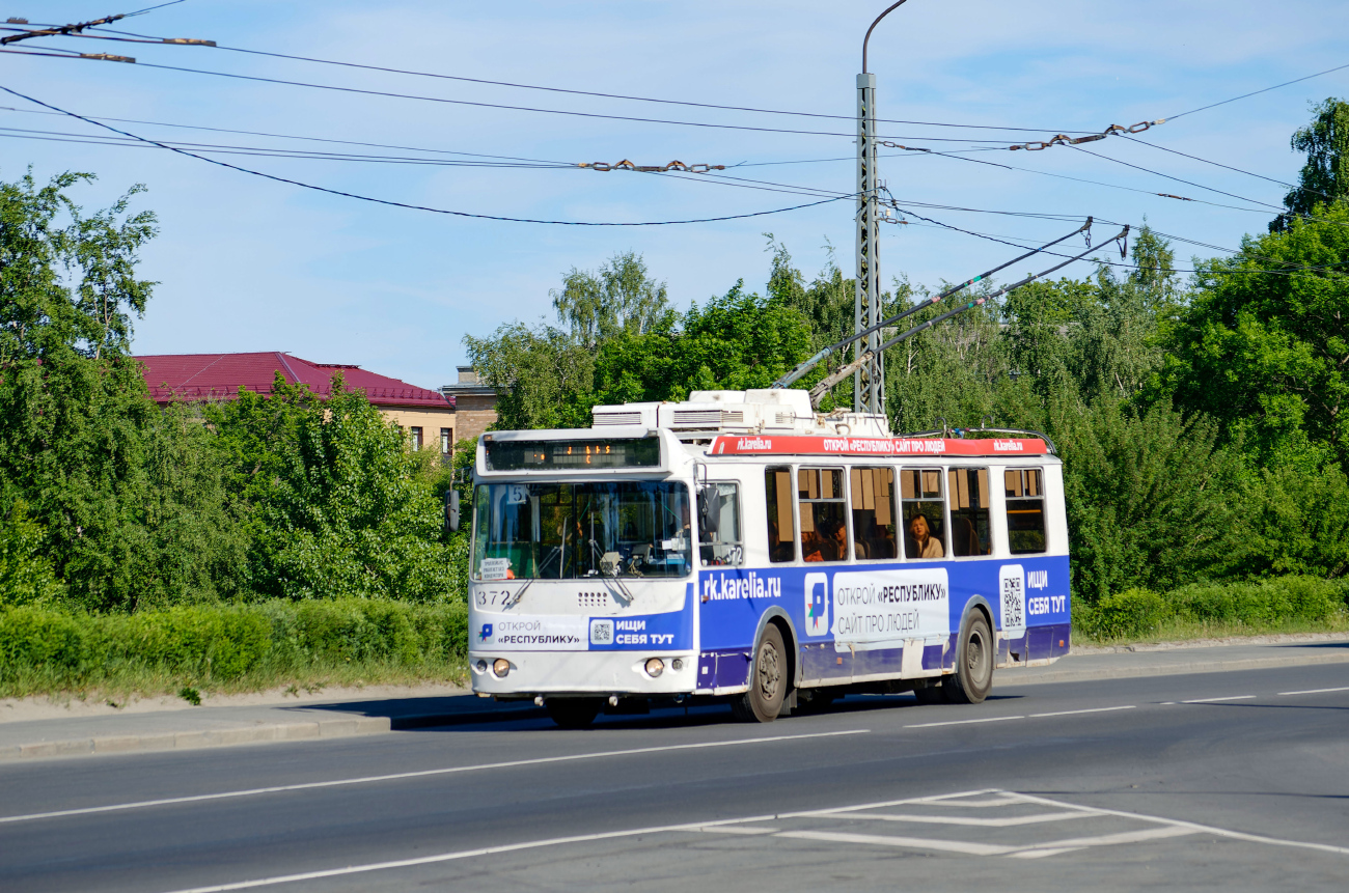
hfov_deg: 13.7
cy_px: 446
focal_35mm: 150
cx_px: 674
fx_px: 5609
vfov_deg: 9.1
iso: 100
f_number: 8
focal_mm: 100
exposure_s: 1/400
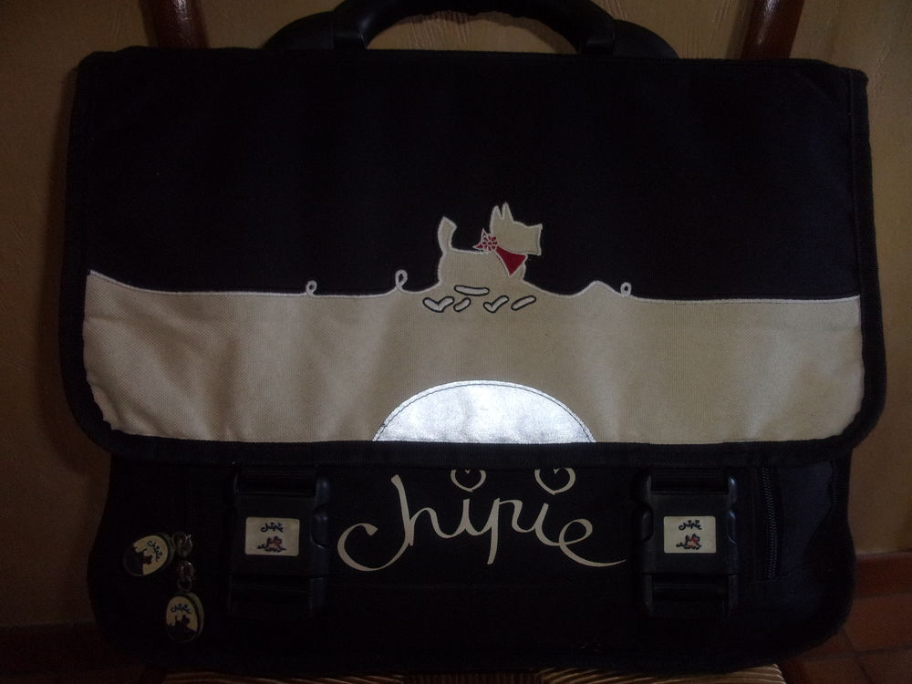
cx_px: 456
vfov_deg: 49.7
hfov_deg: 63.4
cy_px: 342
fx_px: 738
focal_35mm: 28
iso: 200
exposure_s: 1/34
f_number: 3.9
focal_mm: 5.1
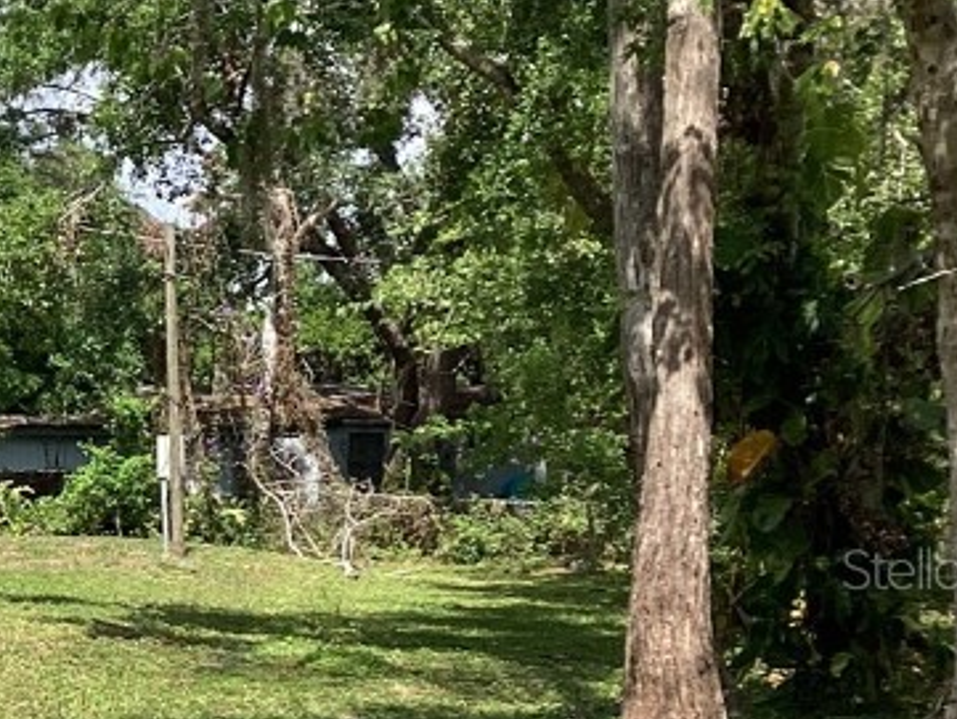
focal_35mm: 88
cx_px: -265
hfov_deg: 20.4
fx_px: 2434
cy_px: 568
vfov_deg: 16.7
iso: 25
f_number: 2.4
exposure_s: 1/721
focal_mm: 3.3
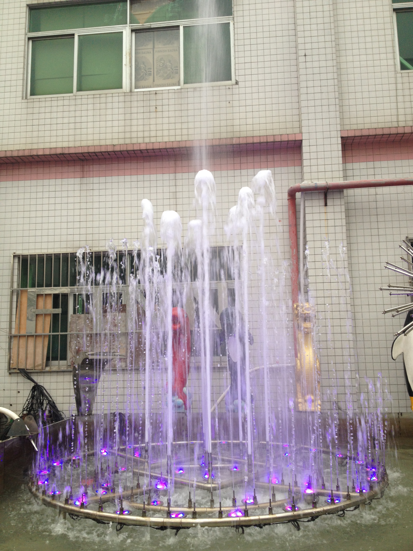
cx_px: 206
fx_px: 557
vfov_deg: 52.6
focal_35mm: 35
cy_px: 276
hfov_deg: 40.7
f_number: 2.4
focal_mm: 4.28
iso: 50
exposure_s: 1/40
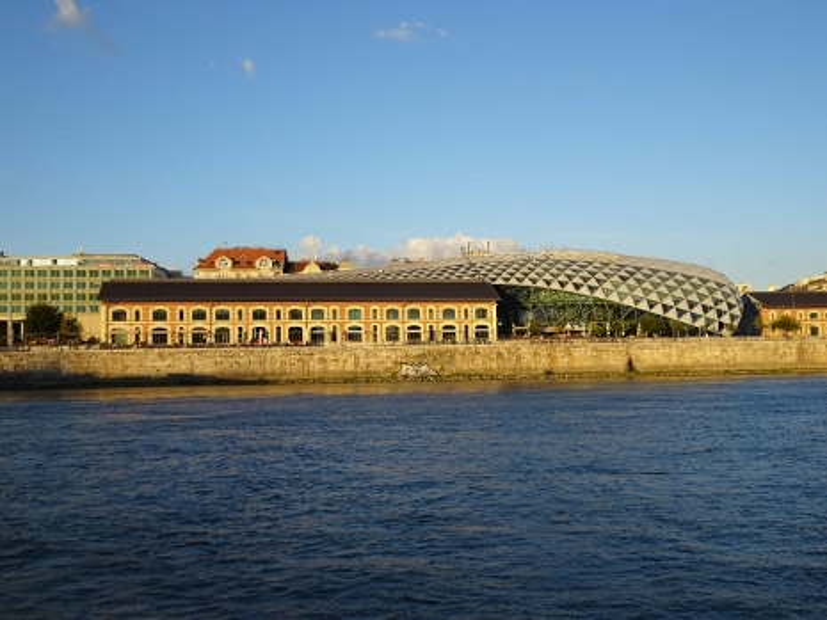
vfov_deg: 37.7
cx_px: 414
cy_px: 310
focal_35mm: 38
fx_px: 908
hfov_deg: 49.0
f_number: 4
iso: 80
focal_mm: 6.56
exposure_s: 1/320
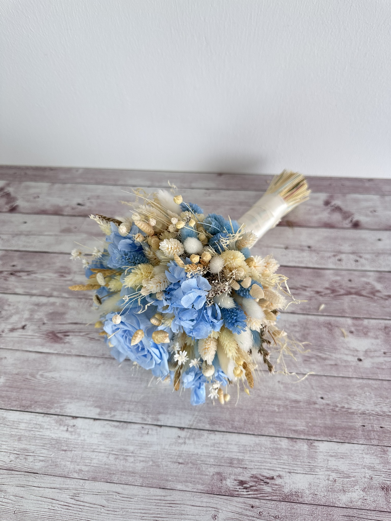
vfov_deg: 71.6
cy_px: 260
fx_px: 361
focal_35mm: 24
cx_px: 196
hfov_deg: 56.8
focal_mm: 6.86
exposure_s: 1/214
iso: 64
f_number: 1.78
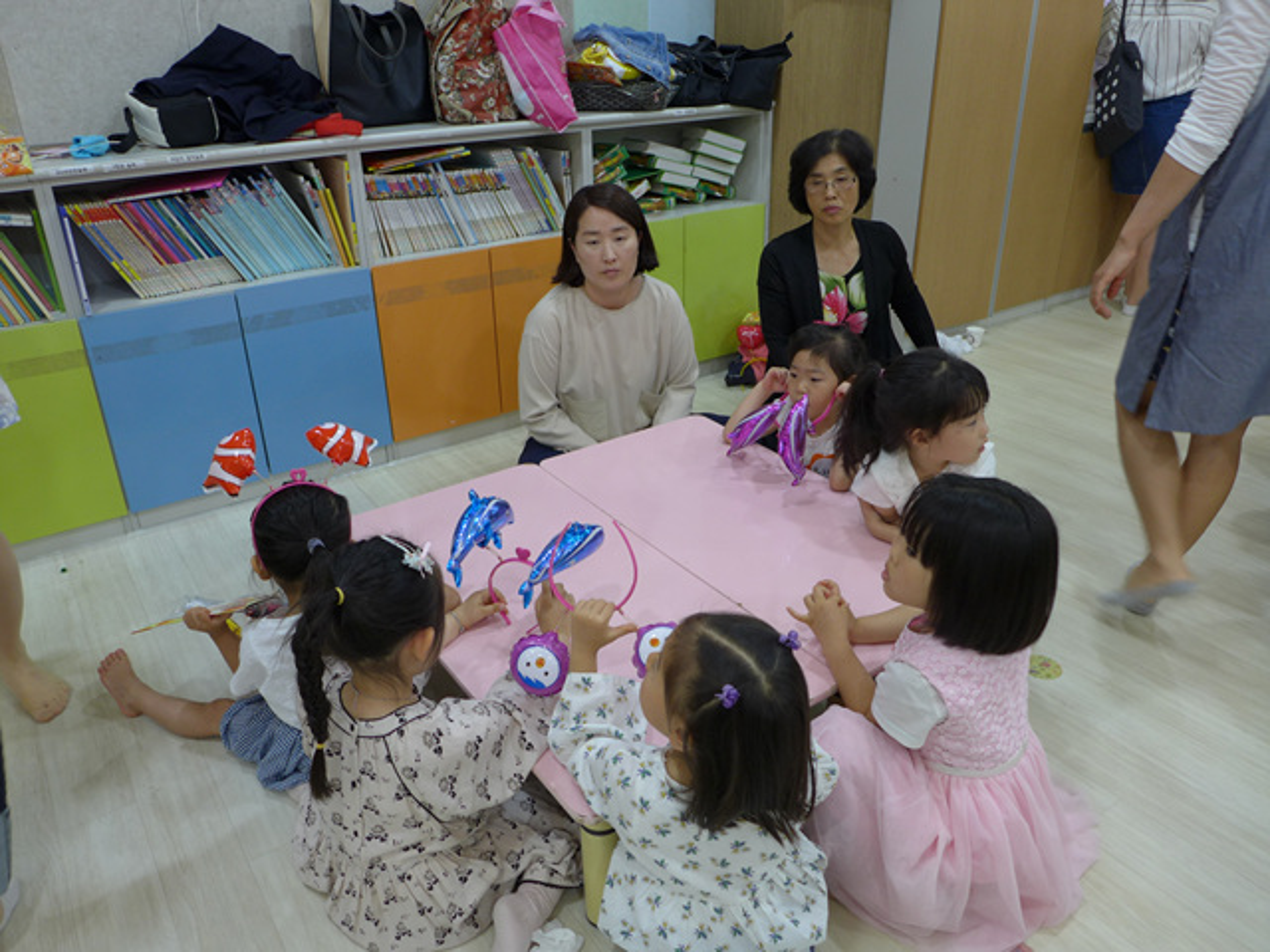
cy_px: 476
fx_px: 954
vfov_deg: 53.1
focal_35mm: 26
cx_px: 635
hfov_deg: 67.3
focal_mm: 5.1
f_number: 1.5
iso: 80
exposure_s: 1/80
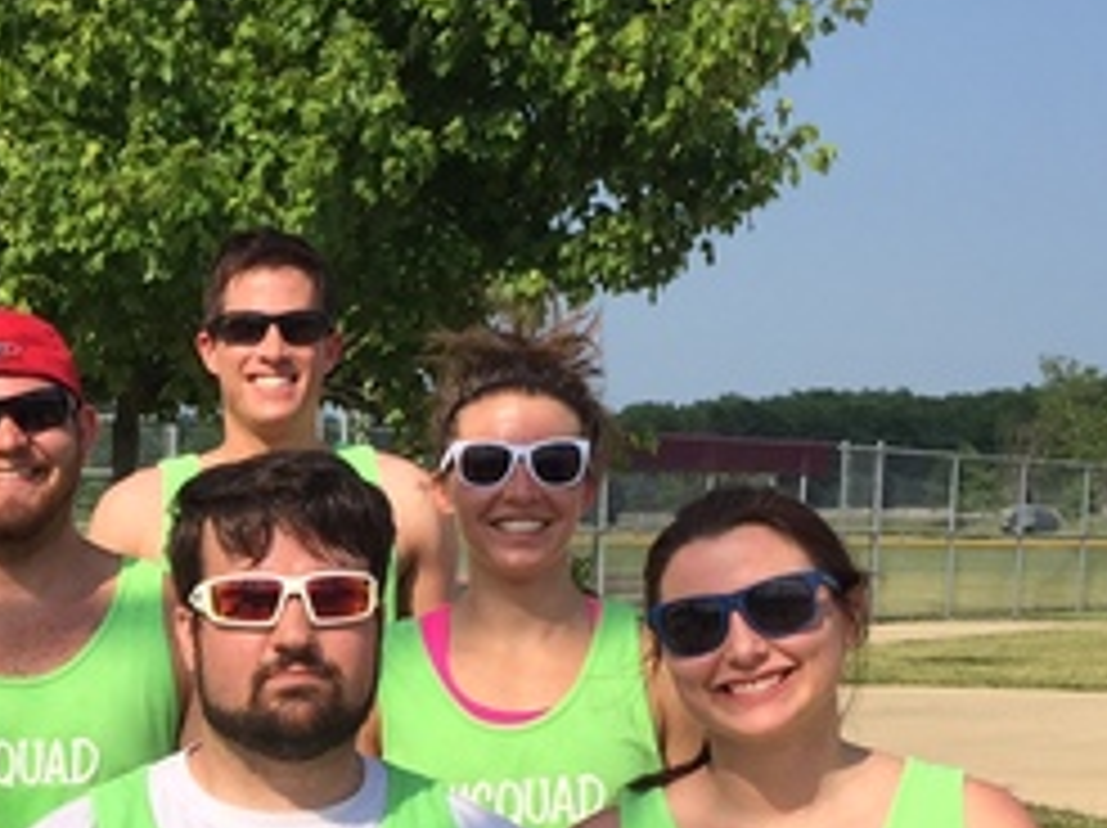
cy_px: 855
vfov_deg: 16.9
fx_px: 2716
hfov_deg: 22.2
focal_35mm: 85
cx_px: 0
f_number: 2.2
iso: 32
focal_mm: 4.15
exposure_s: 1/1883
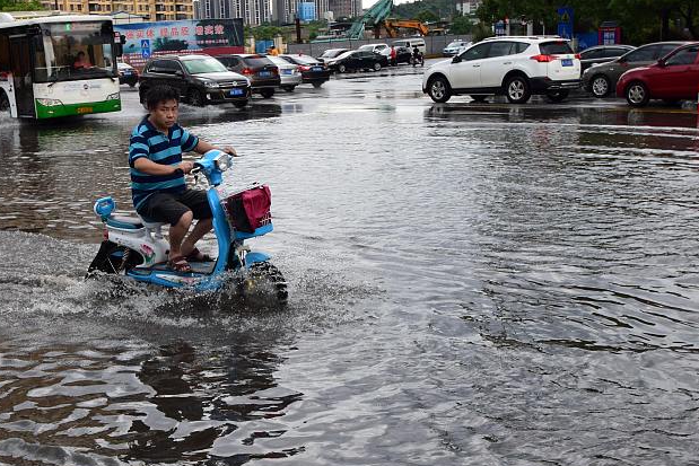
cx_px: 257
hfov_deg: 40.8
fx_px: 932
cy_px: 293
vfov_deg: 28.0
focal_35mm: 48
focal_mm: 22
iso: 800
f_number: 8
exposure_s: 1/500
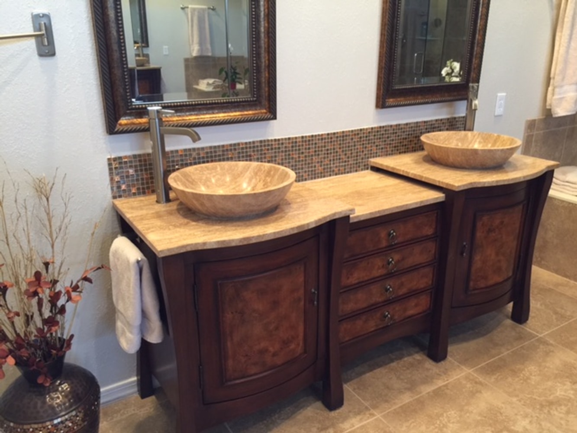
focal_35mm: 29
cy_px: 216
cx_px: 288
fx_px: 483
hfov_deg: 61.7
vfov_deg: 48.2
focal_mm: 4.15
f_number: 2.2
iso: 80
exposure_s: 1/15
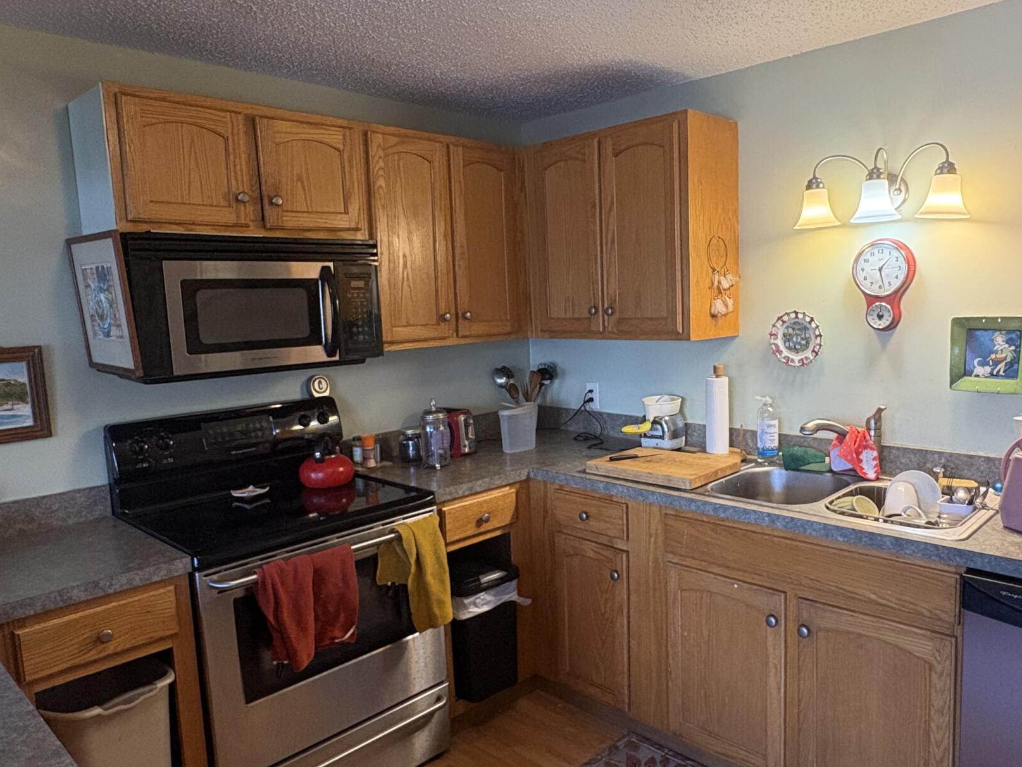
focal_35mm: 26
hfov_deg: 67.1
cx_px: 572
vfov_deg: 53.1
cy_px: 398
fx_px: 768
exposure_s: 1/120
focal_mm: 2.22
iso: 400
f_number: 2.2
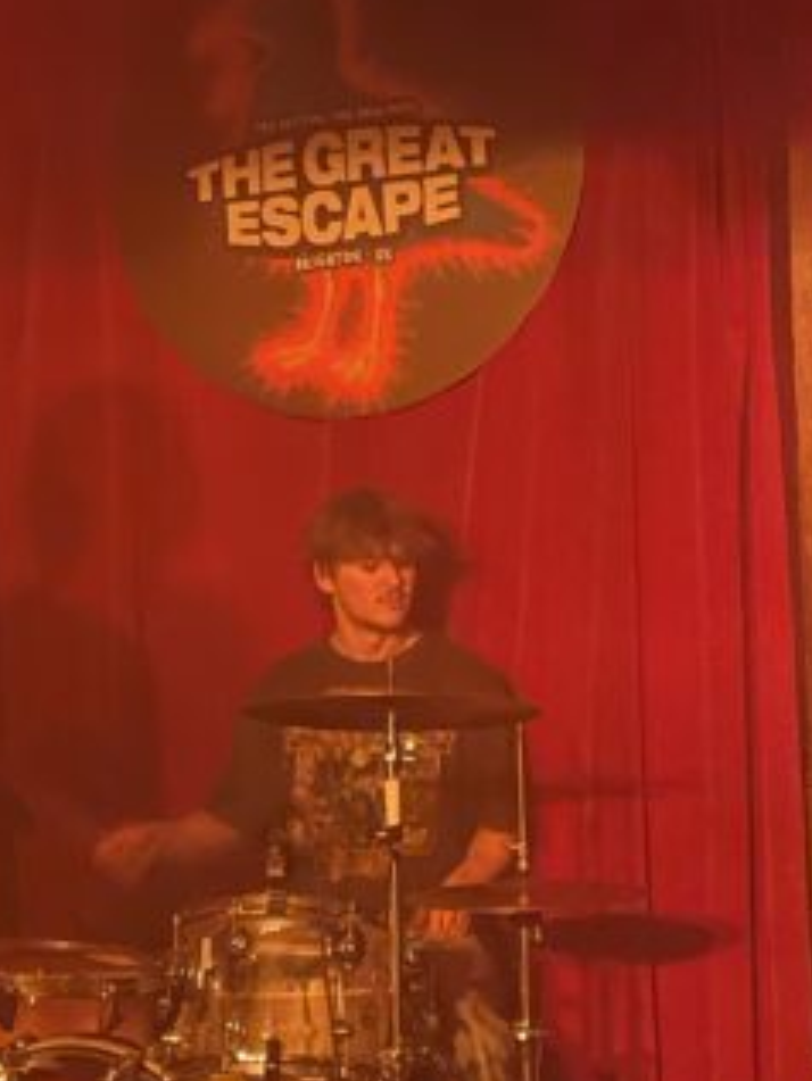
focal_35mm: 84
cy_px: 201
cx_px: 396
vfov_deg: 22.9
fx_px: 2625
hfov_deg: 17.6
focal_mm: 4.2
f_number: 1.6
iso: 1000
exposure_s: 1/22
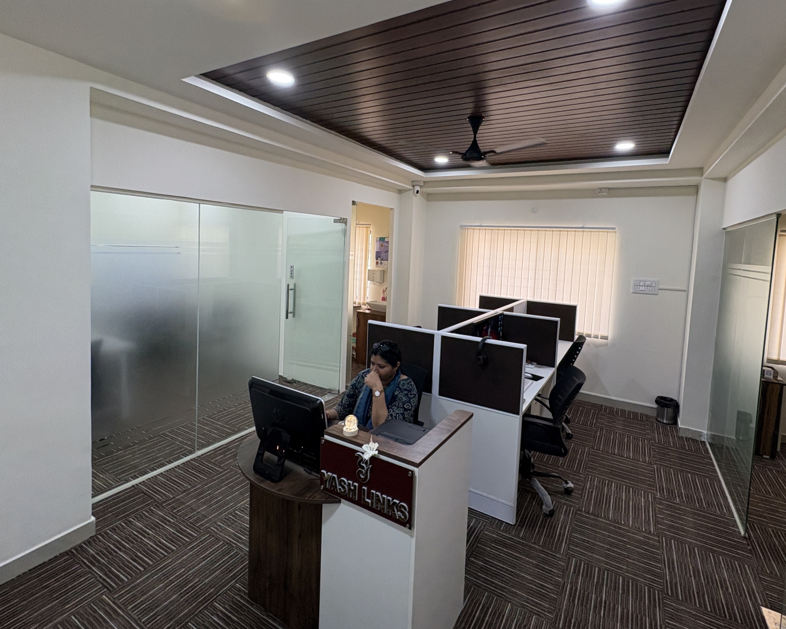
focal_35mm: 17
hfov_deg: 89.5
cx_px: 423
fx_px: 395
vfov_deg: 76.5
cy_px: 271
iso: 160
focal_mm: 2.22
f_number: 2.2
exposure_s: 1/100
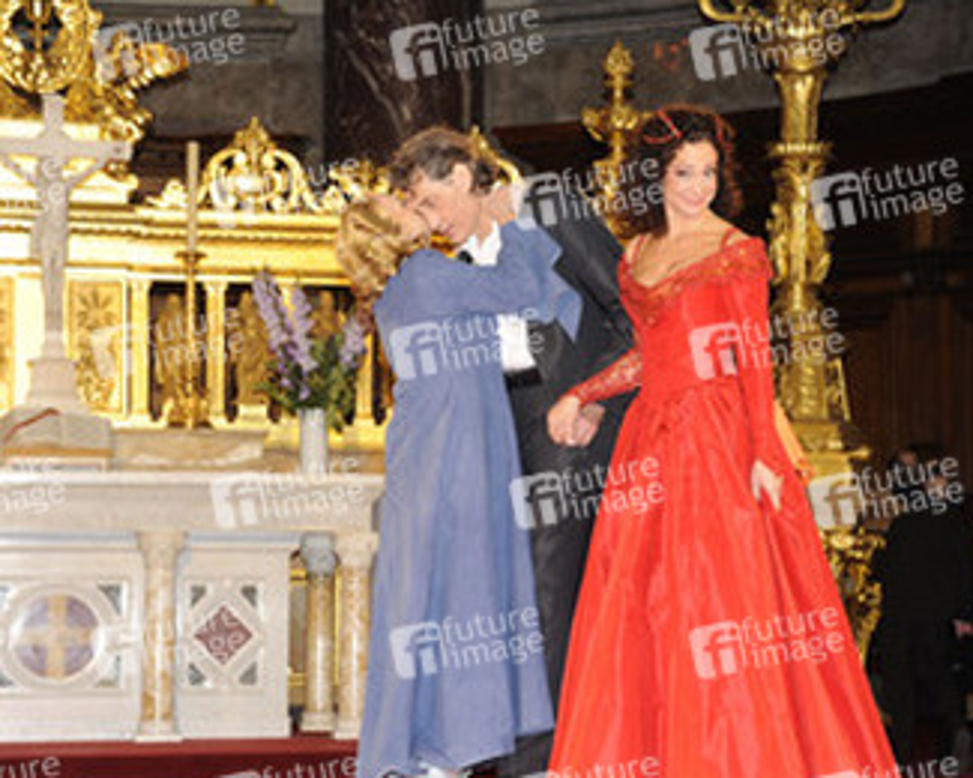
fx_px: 3369
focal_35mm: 117
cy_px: 419
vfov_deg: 13.2
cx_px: 507
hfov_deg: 16.4
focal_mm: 90
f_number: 6.3
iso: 1000
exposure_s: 1/160
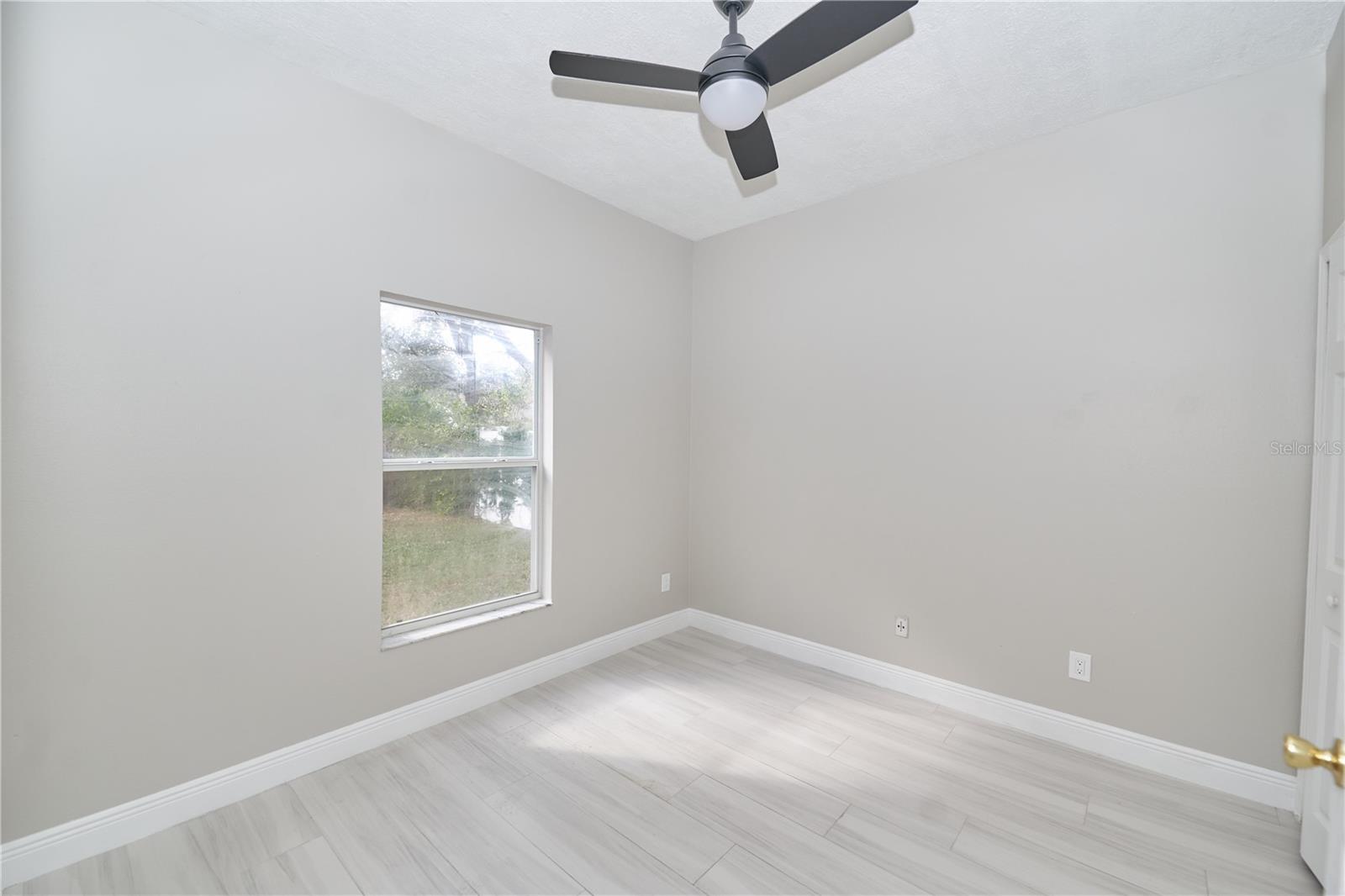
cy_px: 448
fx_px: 523
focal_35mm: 14
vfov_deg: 81.2
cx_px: 672
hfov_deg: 104.3
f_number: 4
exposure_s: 1/200
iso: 500
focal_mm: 14
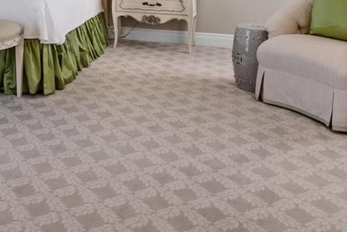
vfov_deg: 23.7
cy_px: -71
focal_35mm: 50
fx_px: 482
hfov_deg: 37.5
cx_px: 48
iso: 400
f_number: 8
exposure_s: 1/25
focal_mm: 9
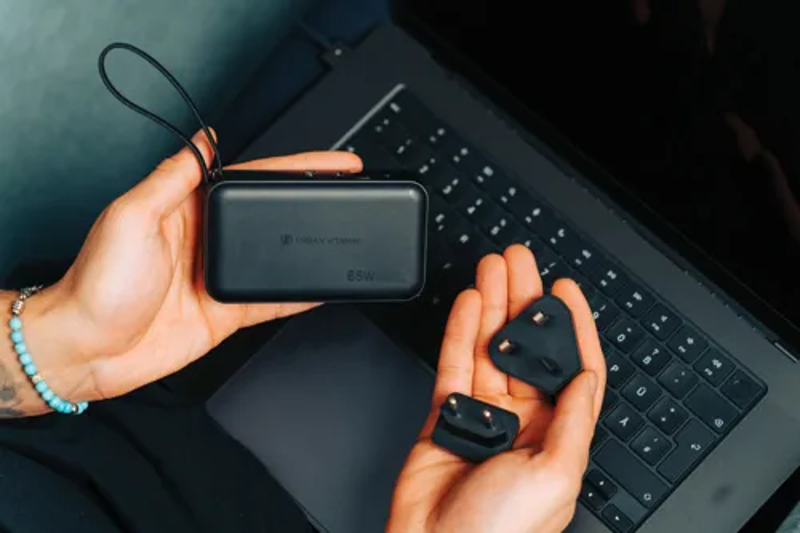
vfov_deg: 18.2
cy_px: 266
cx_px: 400
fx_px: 1666
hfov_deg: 27.0
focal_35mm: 75
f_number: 2.8
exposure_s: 1/400
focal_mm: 75
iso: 1000
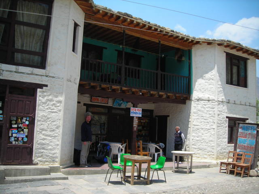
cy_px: 97
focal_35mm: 38
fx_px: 284
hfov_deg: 49.0
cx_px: 130
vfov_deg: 37.7
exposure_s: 1/126
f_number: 6.4
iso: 50
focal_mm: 6.3
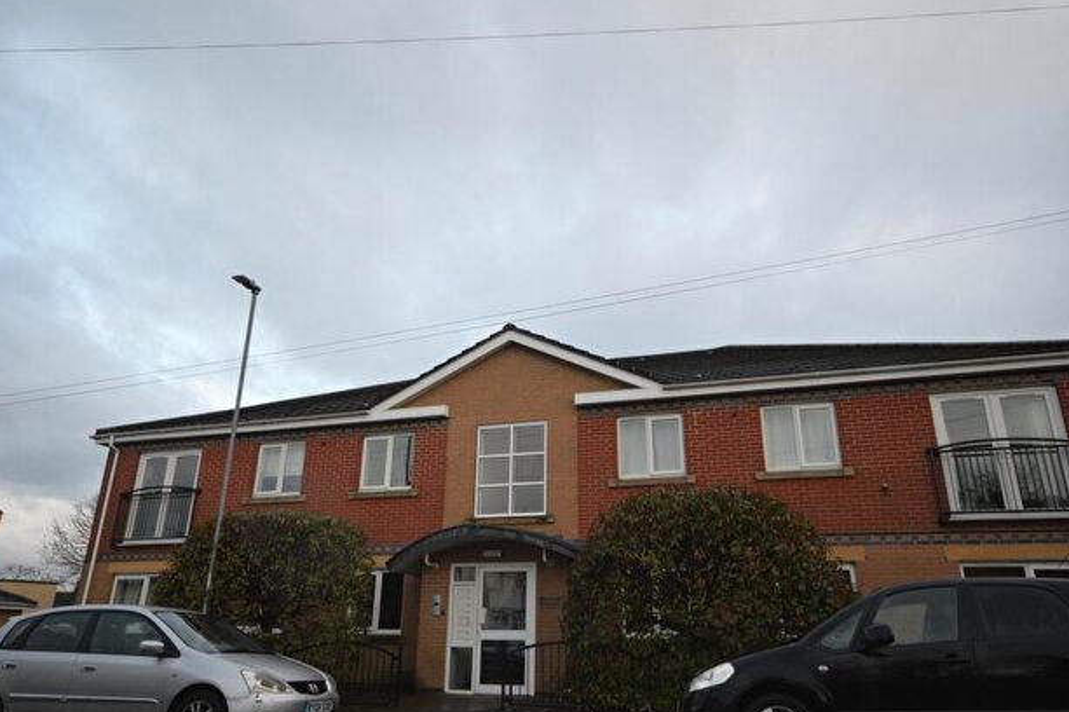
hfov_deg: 73.8
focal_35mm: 24
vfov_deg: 53.1
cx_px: 541
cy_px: 359
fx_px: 712
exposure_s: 1/125
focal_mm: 14
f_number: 5.6
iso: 360
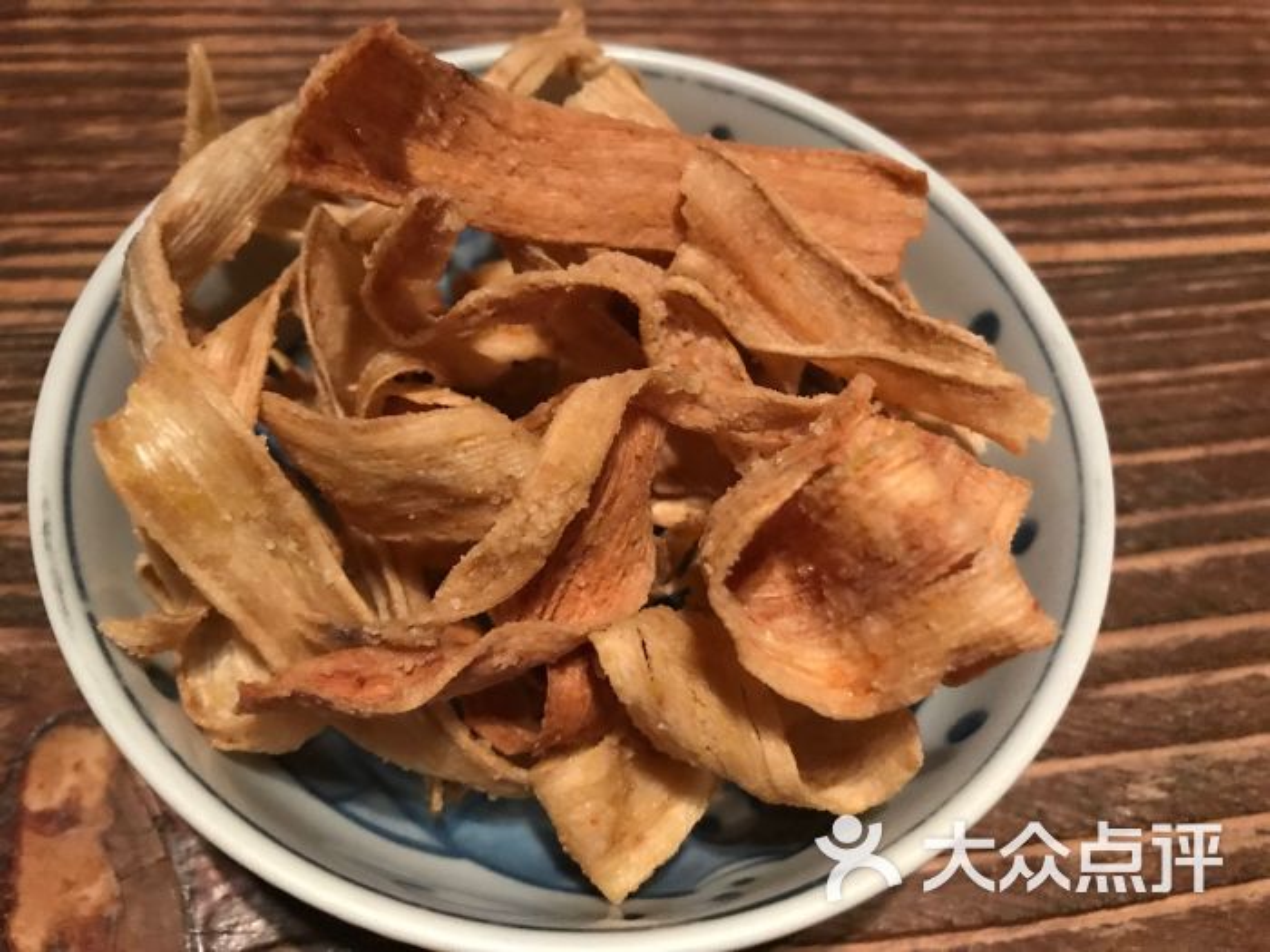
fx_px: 1027
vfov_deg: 49.7
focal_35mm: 28
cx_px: 635
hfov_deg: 63.4
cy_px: 476
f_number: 1.8
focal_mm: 3.99
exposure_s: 1/4
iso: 100
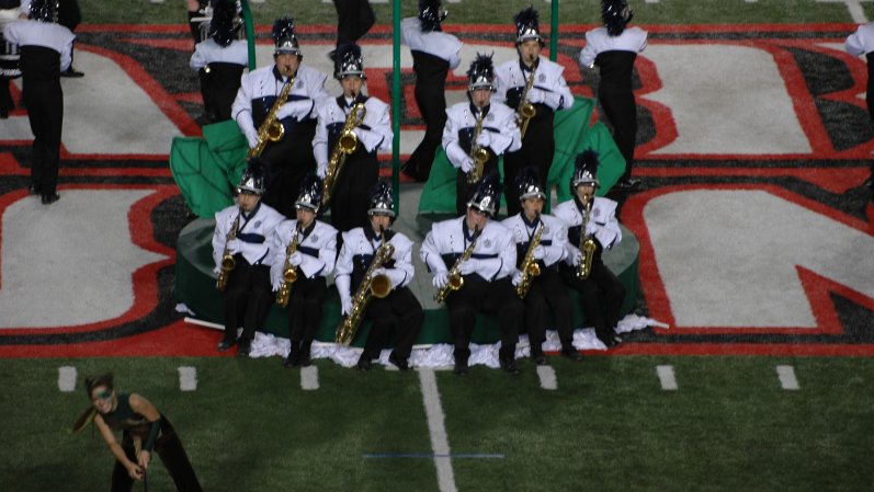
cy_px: 205
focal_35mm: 315
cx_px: 438
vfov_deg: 3.9
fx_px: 7303
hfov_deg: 6.8
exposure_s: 1/100
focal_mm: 200
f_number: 2.8
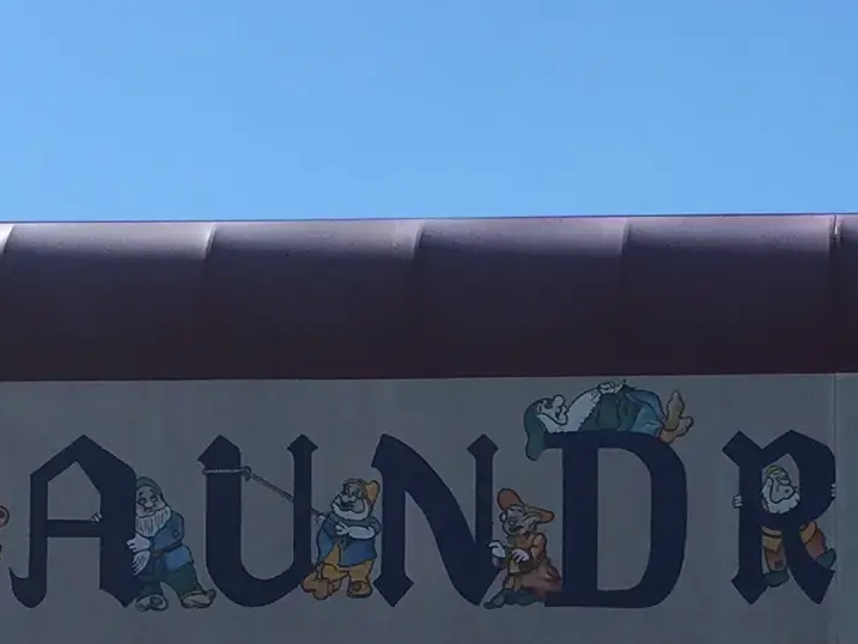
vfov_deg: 11.0
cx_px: 826
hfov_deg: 14.7
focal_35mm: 132
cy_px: 832
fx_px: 3272
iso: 32
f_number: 2.2
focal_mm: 4.15
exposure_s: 1/1883
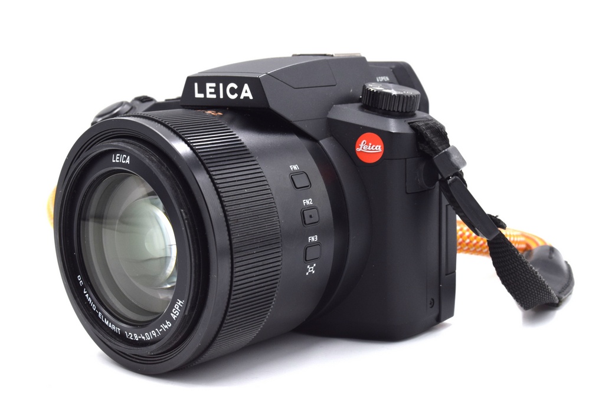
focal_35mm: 60
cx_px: 294
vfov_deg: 22.7
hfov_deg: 33.4
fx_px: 982
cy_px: 196
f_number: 11
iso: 400
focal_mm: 40
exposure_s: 1/100
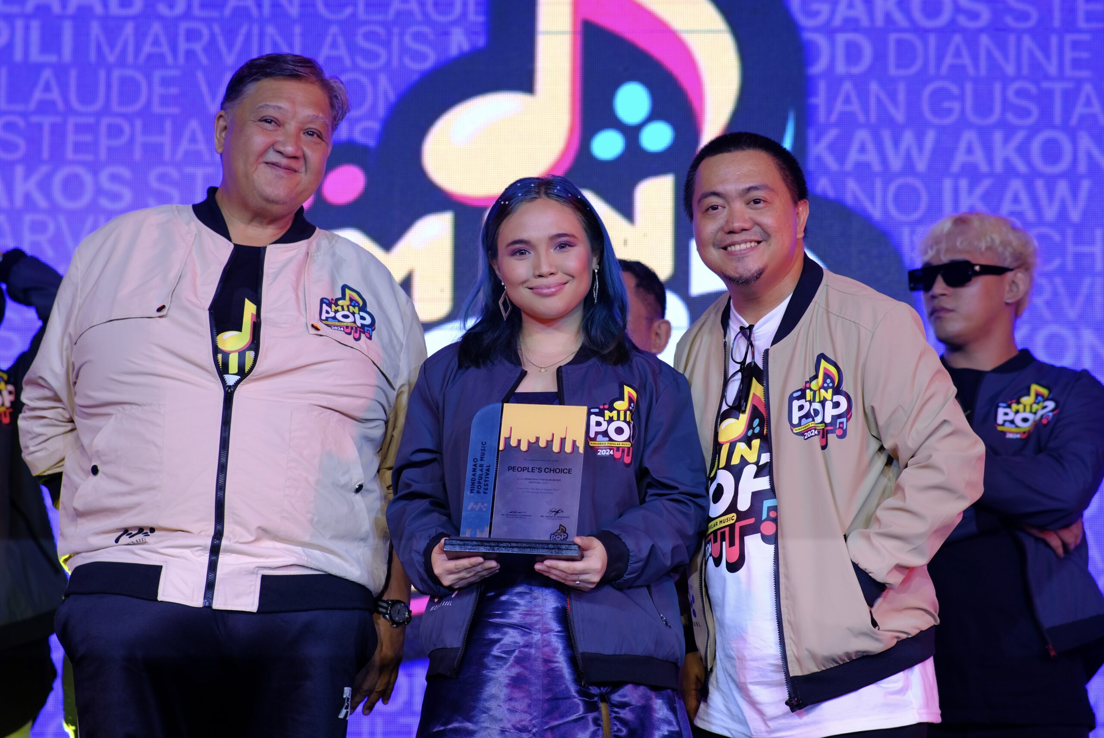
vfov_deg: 10.7
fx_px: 3927
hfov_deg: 16.0
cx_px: 552
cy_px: 369
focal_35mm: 128
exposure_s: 1/180
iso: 400
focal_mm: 85
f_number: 2.8
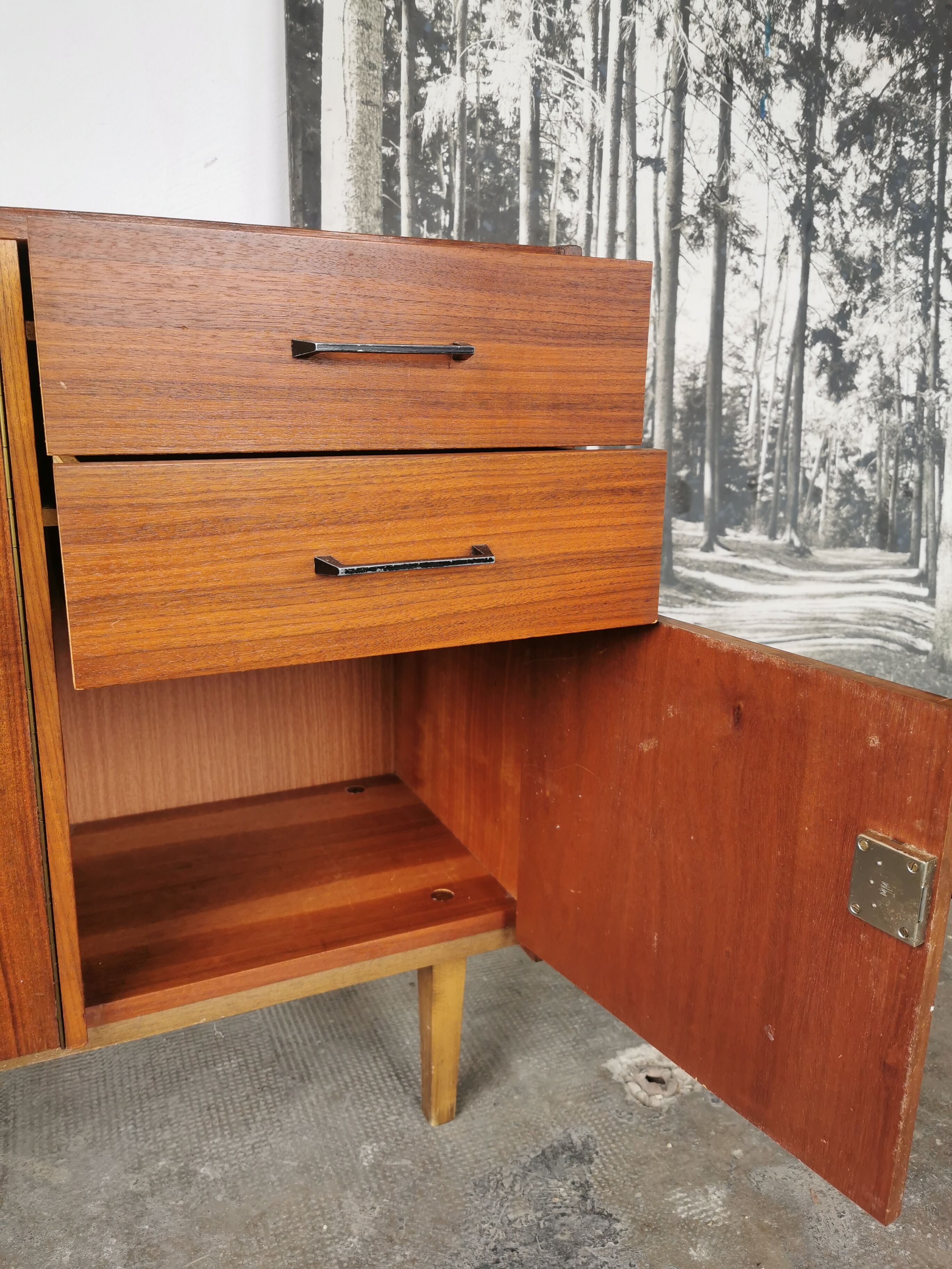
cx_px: 476
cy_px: 634
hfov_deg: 51.4
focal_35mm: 27
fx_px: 990
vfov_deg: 65.3
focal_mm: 5.56
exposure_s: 1/106
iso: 50
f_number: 1.6
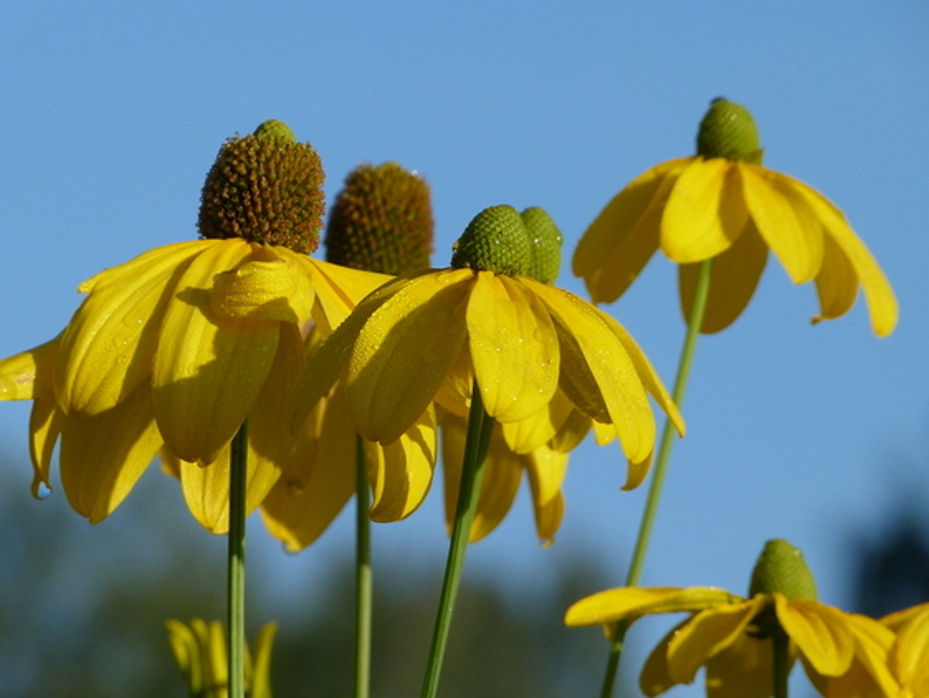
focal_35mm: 428
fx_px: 11491
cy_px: 377
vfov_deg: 3.5
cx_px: 466
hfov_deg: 4.6
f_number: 5.6
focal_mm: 67.7
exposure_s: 1/500
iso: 100
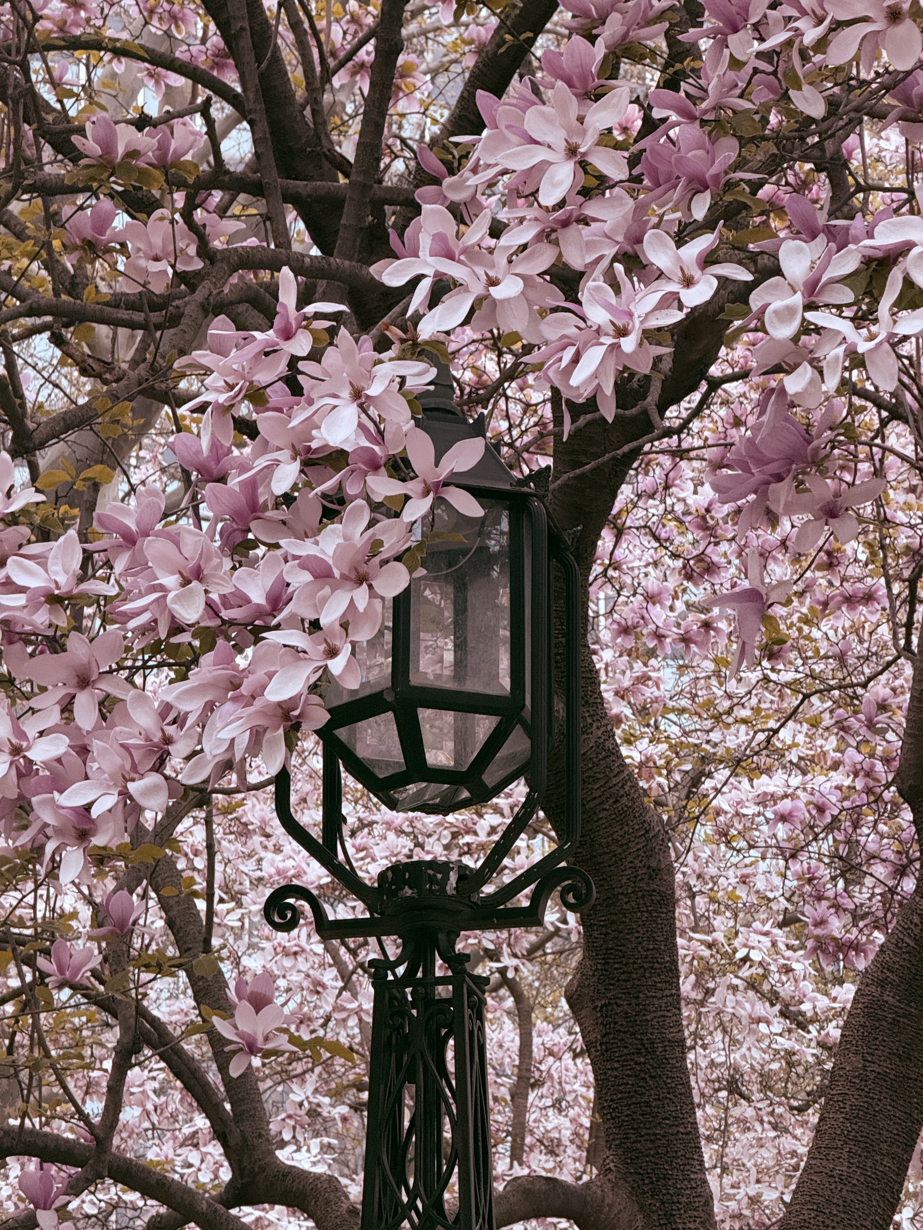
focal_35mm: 120
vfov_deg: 16.4
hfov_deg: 12.3
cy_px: 615
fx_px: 4266
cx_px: 462
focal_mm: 15.66
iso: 500
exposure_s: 1/99
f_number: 2.8
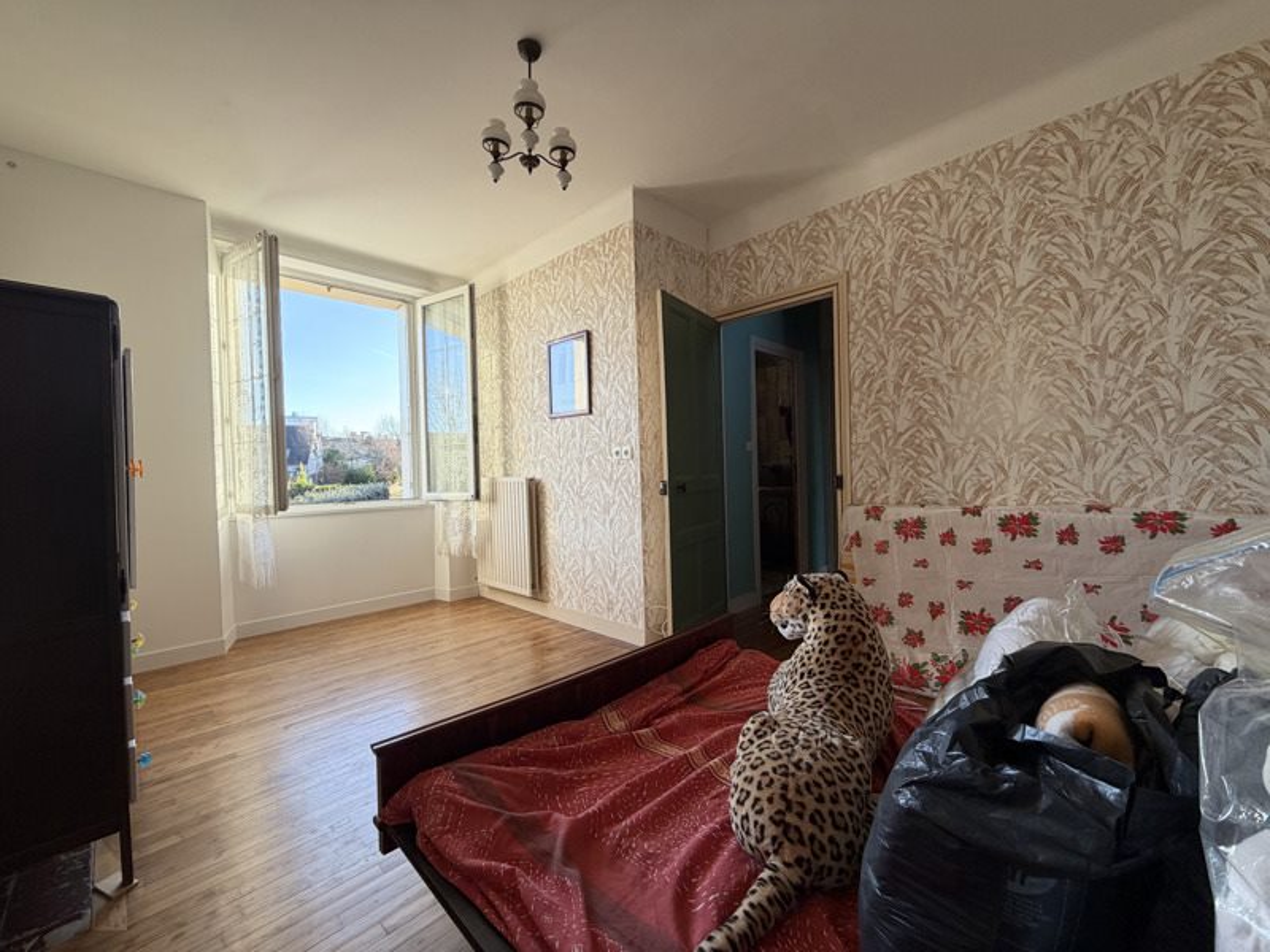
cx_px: 635
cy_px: 476
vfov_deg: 85.7
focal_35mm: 14
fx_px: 514
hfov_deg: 102.1
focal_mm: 2.22
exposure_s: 1/121
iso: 100
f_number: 2.2
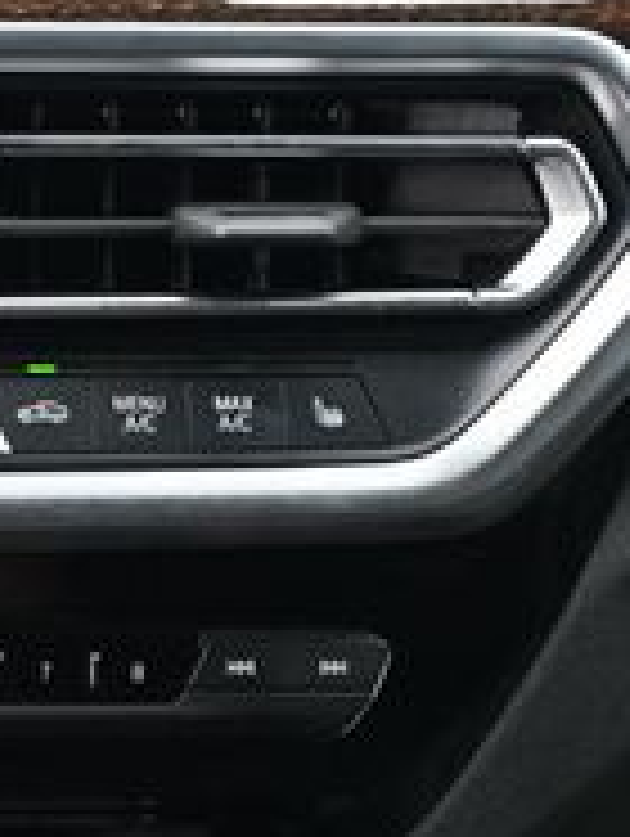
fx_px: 4552
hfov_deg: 7.8
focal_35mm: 188
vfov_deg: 10.5
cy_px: 153
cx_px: -234
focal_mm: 38
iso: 800
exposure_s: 1/125
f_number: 5.6
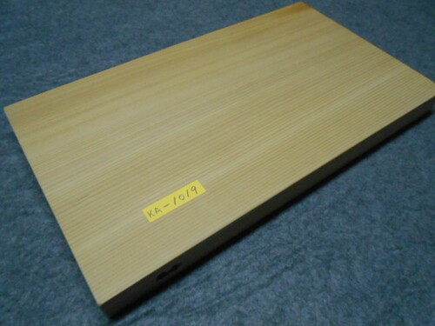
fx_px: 327
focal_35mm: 26
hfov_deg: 67.3
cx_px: 218
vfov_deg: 53.1
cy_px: 163
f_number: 3.5
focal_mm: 4.6
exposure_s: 1/125
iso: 640
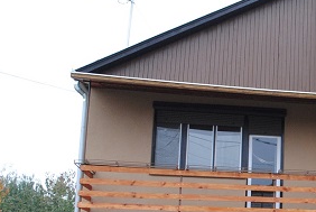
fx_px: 536
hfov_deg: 30.3
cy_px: 158
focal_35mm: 61
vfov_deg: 22.1
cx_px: 324
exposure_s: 1/200
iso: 800
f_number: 7.1
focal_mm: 18
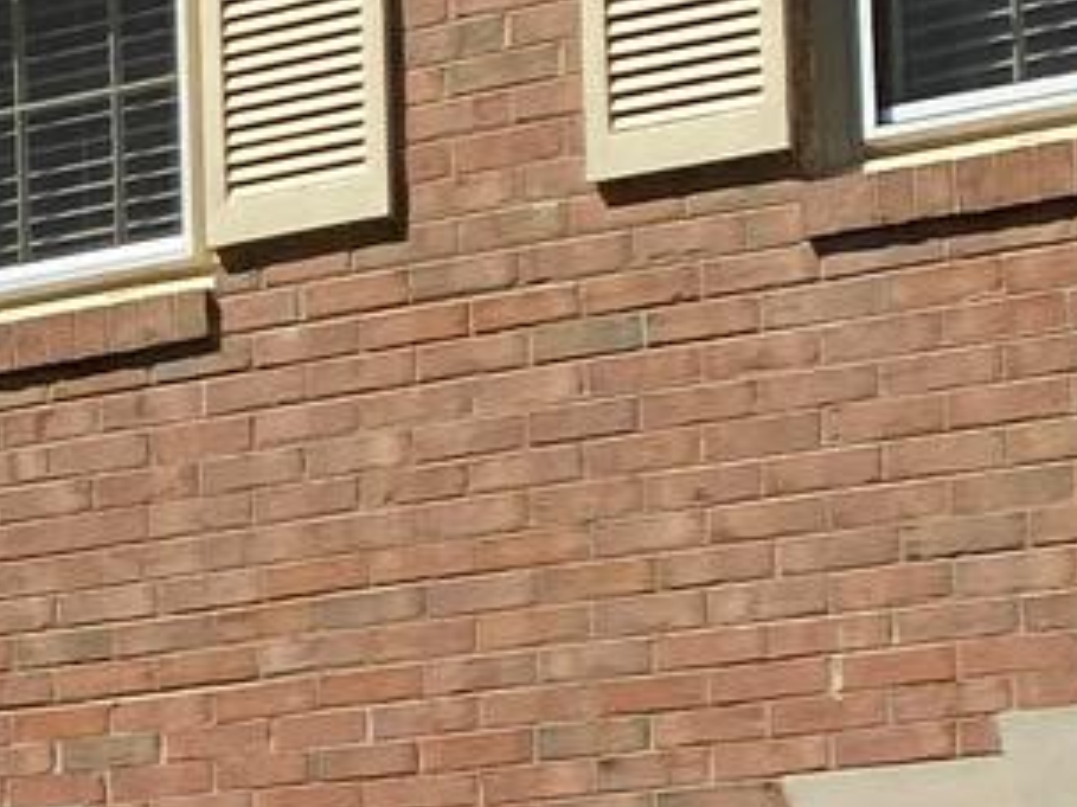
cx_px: -1034
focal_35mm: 176
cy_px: 1134
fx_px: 5474
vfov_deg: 8.3
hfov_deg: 10.4
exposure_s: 1/3401
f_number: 1.8
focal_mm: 4.25
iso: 32
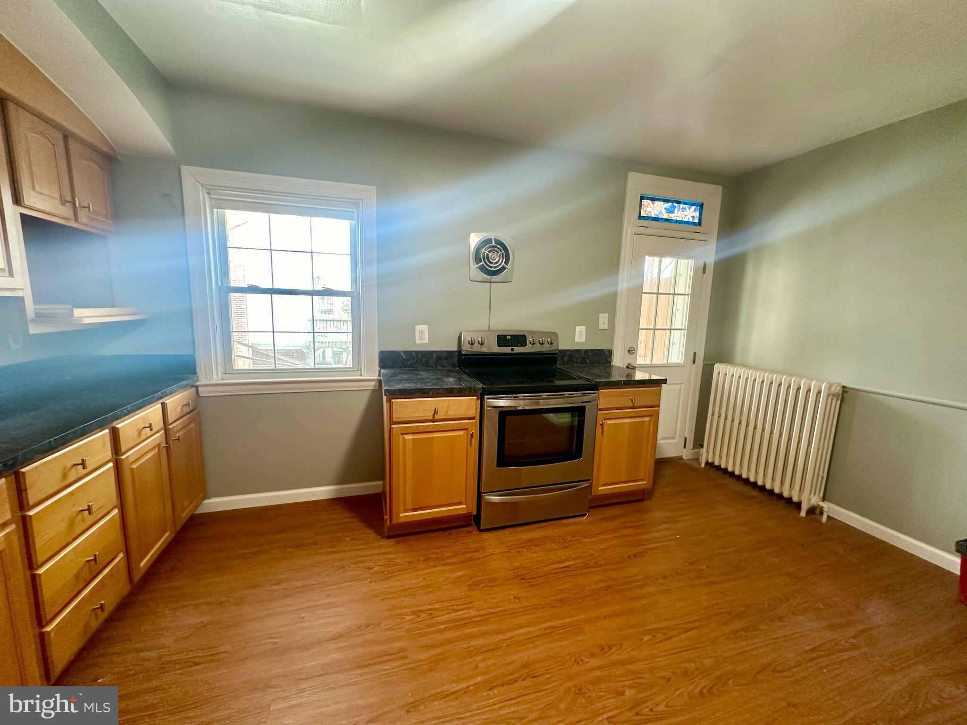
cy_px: 362
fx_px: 391
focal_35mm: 14
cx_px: 484
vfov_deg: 85.7
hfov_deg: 102.1
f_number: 2.2
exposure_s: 1/60
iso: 200
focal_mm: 2.22
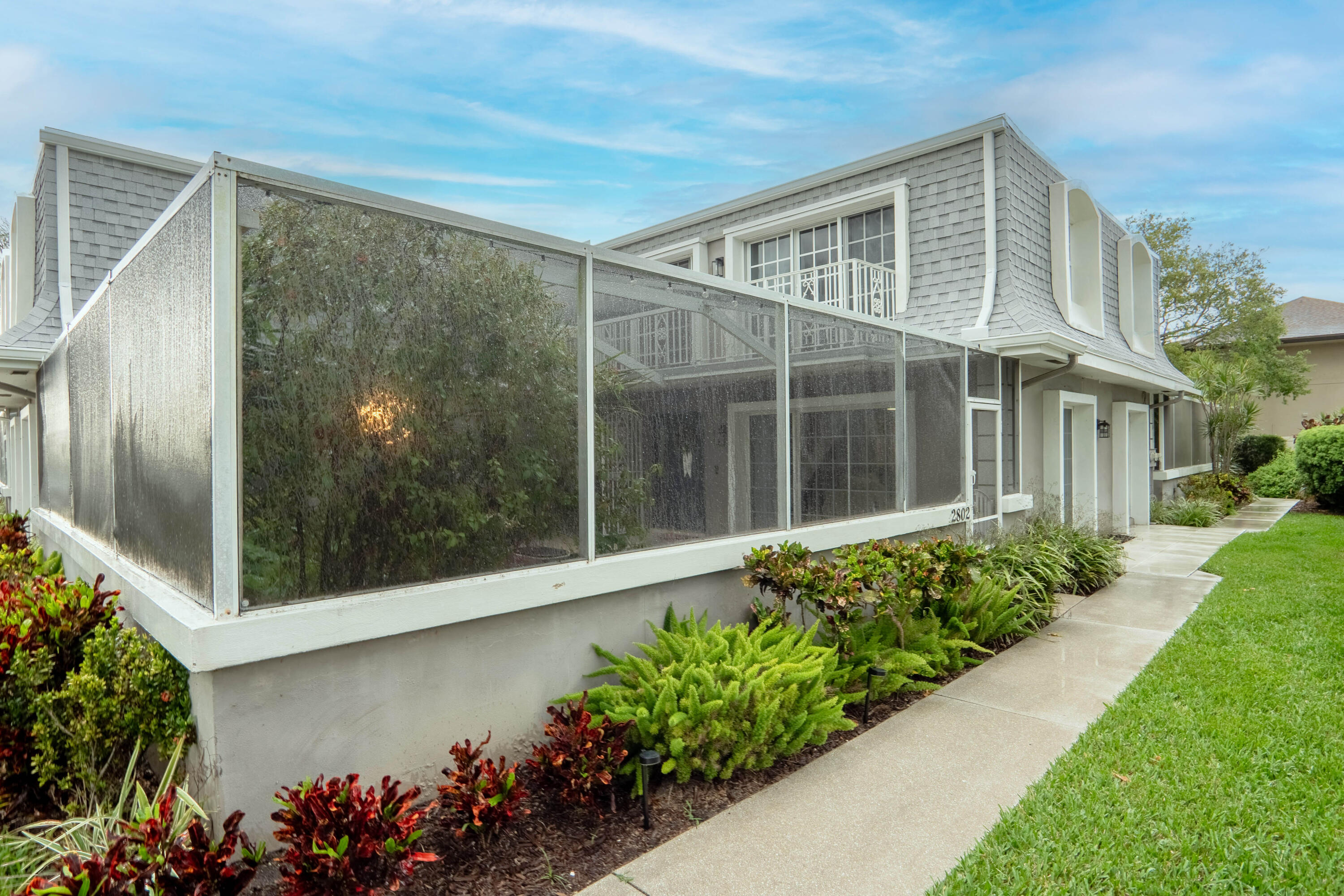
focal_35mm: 18
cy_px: 448
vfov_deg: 67.4
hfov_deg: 90.0
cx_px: 672
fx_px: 672
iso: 200
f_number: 9
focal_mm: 12
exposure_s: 1/1250
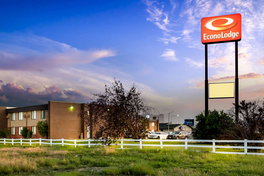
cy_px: 88
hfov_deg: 50.7
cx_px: 132
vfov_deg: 35.1
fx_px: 279
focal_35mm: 38
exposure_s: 1/1.25
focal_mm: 38
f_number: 11
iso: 400
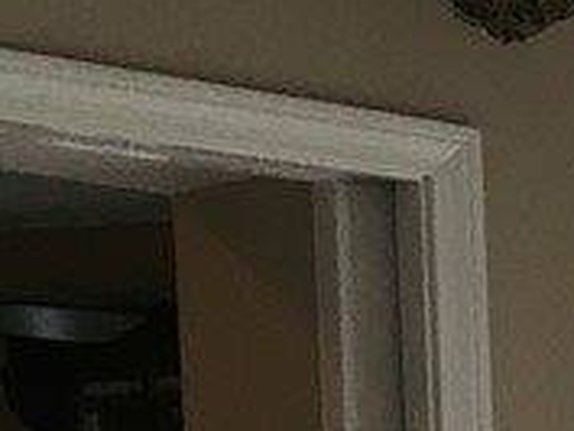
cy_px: 878
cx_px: 1398
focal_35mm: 168
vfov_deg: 8.4
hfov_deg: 10.2
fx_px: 2788
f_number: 2.2
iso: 25
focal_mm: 4.15
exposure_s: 1/30
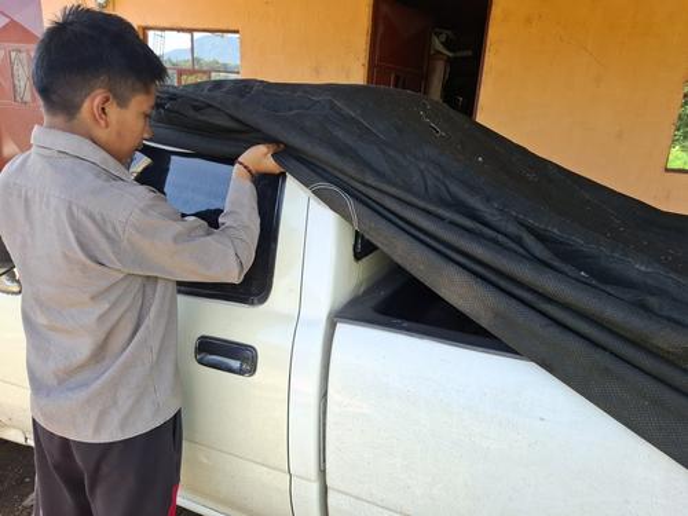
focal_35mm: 23
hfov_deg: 73.9
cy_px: 258
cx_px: 344
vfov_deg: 58.9
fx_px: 457
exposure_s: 1/163
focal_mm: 5.54
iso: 50
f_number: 1.8
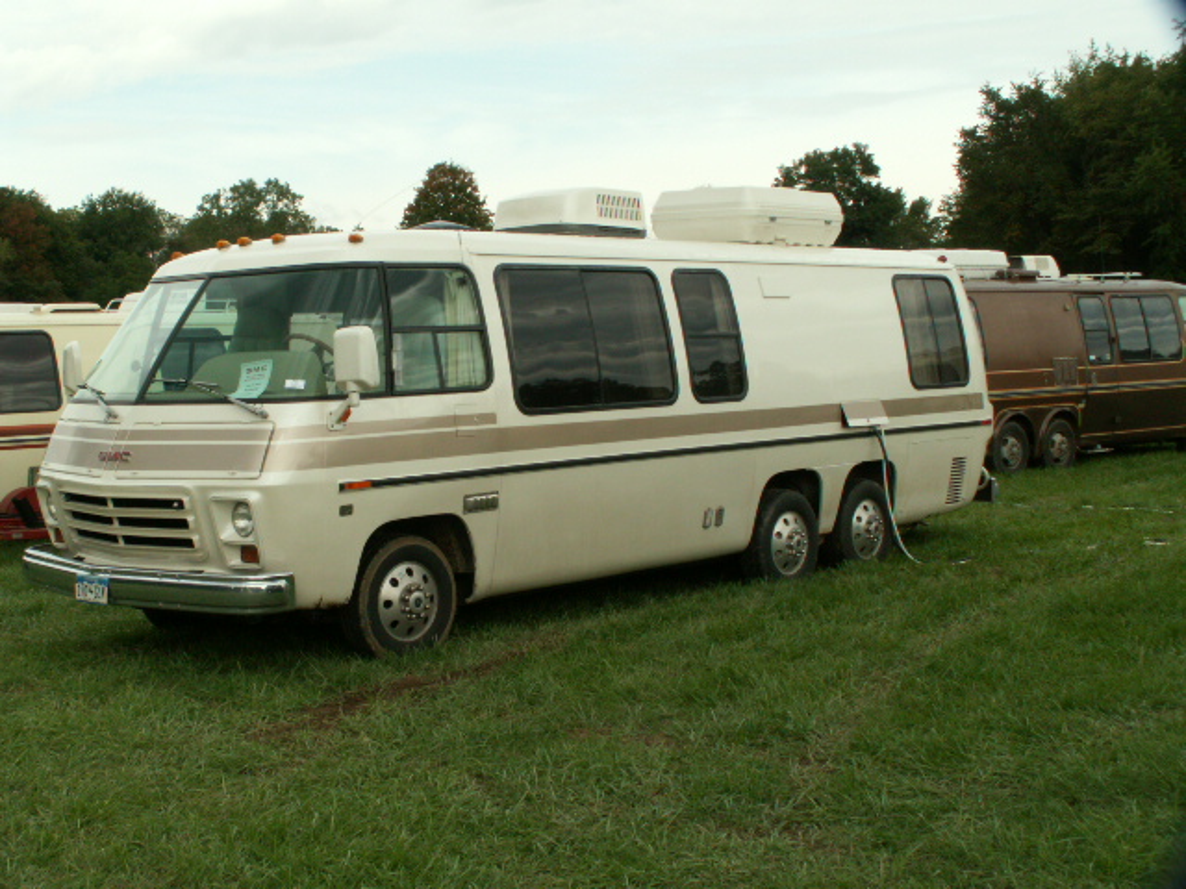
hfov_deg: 38.9
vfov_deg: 29.7
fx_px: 1679
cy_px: 444
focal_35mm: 49
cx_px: 593
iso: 50
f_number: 8
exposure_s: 1/80
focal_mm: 8.11
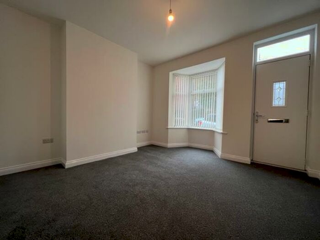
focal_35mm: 13
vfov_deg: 89.9
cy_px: 120
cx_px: 160
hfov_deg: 106.2
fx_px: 120
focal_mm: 1.57
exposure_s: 1/100
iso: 125
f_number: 1.8
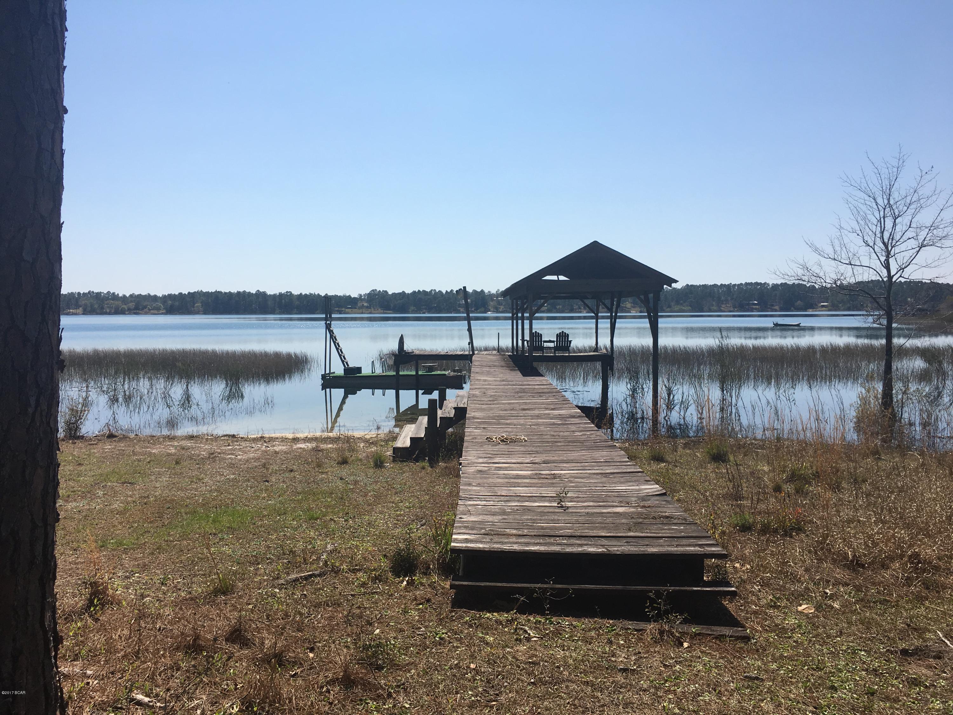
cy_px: 358
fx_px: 798
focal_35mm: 29
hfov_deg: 61.7
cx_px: 476
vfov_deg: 48.2
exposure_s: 1/2331
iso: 25
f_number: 2.2
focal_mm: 4.15
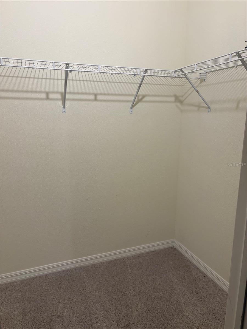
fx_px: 247
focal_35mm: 26
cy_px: 164
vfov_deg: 67.3
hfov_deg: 53.1
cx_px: 124
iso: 80
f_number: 1.6
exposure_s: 1/60
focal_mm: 5.96
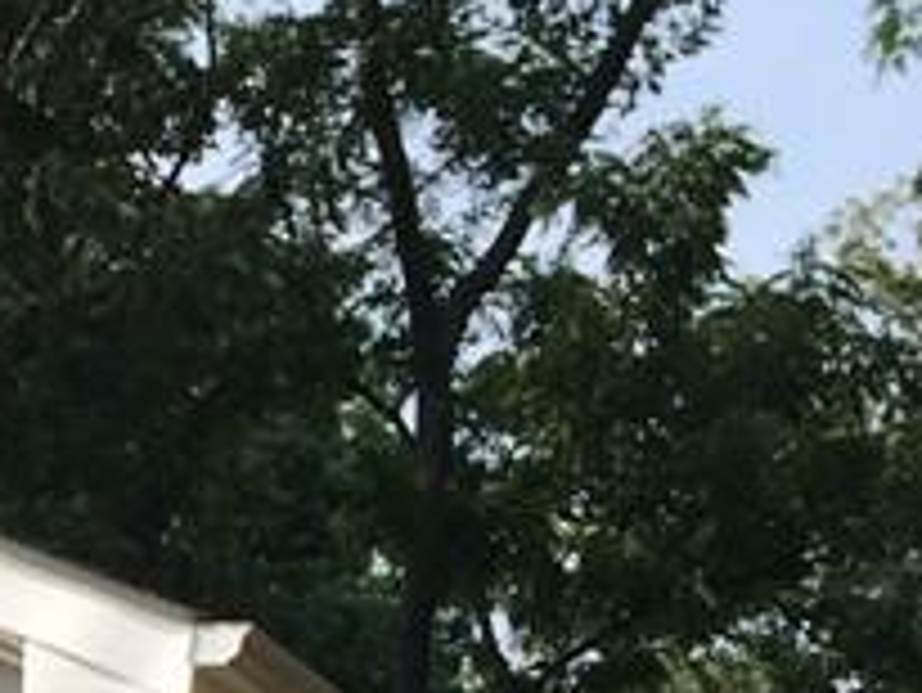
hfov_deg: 12.1
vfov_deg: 9.4
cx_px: -918
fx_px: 3864
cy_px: 1498
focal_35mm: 145
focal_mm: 4.15
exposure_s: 1/1799
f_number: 2.2
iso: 32
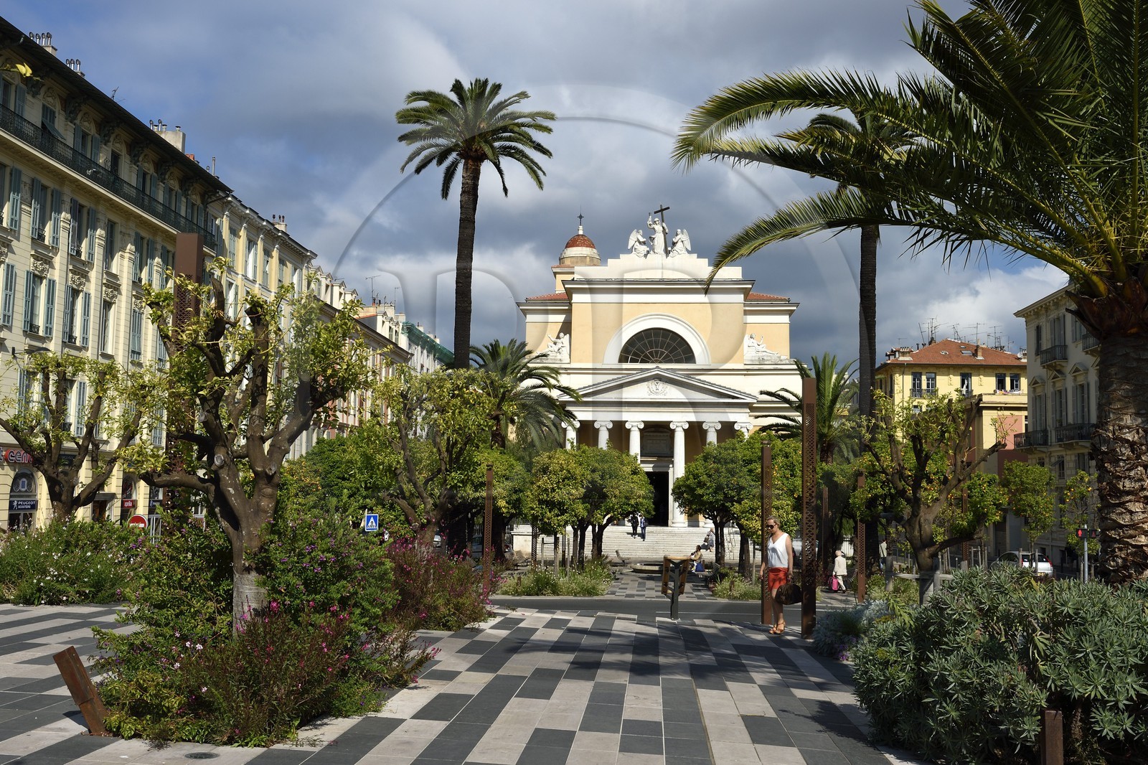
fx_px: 1116
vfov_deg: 37.8
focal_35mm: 35
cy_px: 382
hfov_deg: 54.4
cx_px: 574
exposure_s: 1/250
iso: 200
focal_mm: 35
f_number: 14
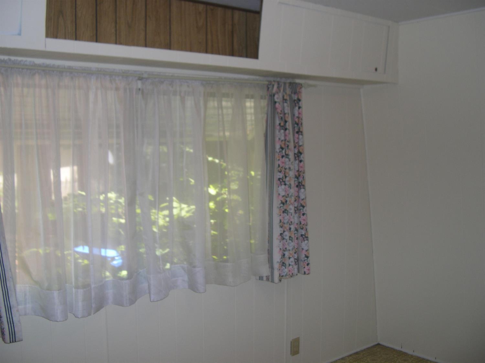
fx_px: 532
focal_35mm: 38
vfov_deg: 37.7
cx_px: 242
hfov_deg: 49.0
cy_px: 182
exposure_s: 1/60
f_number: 2.8
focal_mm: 8
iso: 100
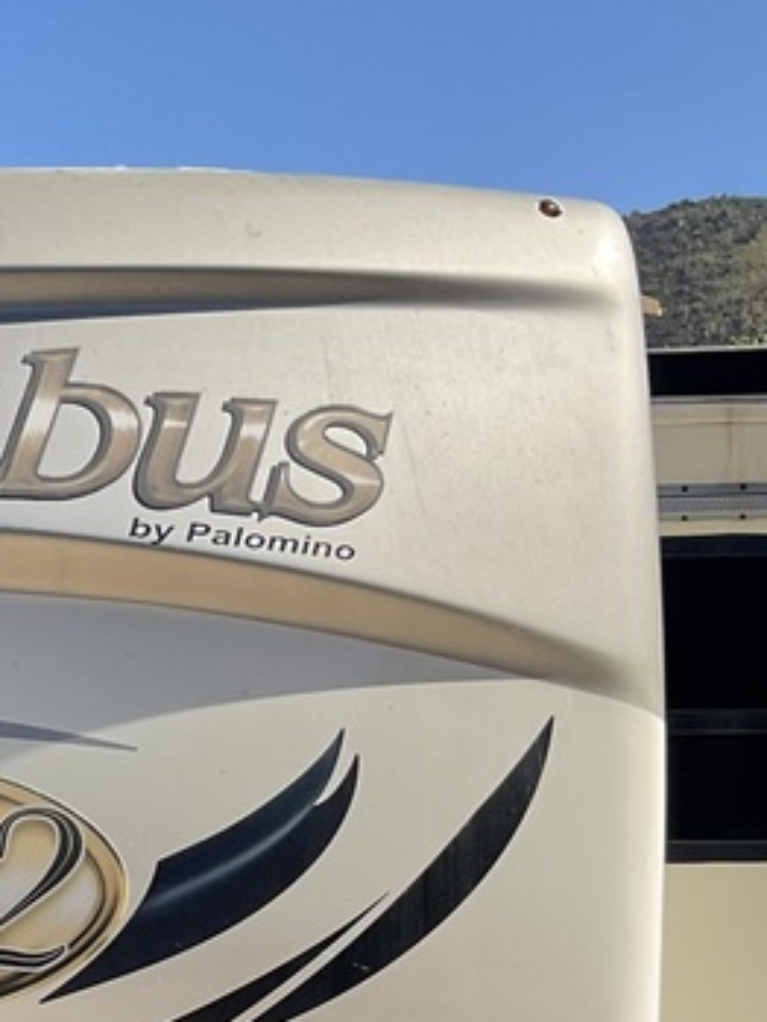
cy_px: 1031
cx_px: -354
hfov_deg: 16.4
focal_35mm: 83
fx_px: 2451
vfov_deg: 22.6
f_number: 1.8
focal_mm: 3
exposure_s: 1/1250
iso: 16
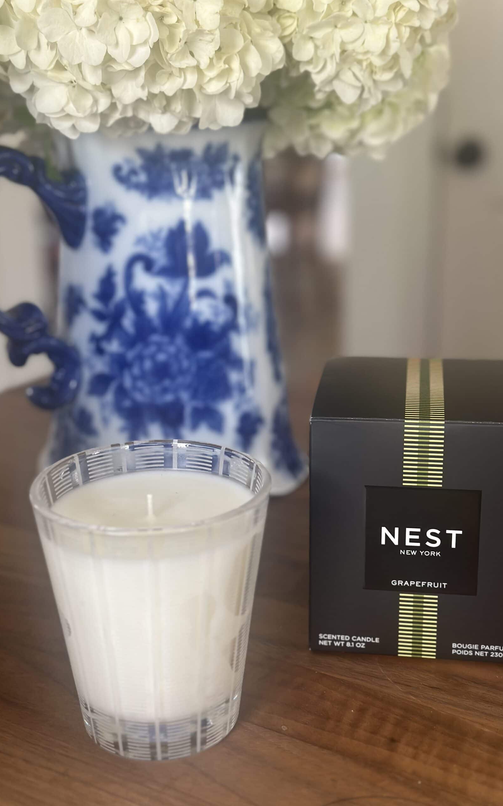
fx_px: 1119
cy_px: 403
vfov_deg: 39.6
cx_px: 256
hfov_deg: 25.3
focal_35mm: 51
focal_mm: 6.86
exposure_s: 1/60
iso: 125
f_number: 1.78
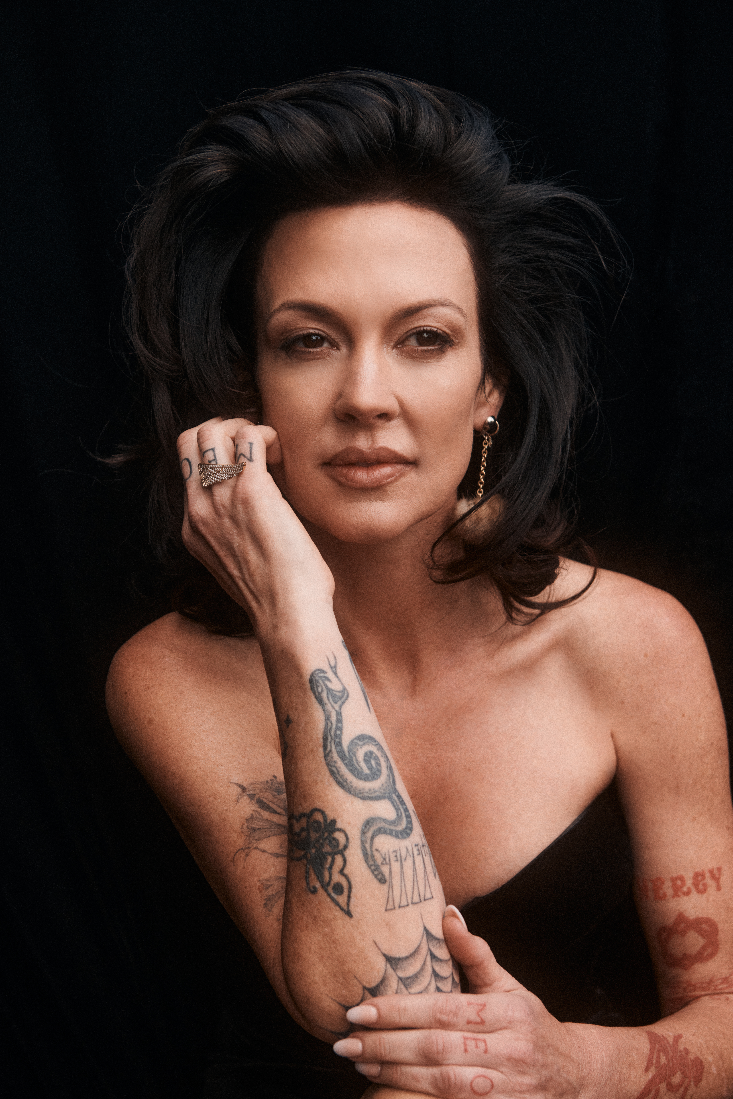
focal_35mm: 70
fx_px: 2138
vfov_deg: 28.8
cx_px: 366
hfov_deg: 19.5
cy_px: 550
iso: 800
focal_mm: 70
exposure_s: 1/800
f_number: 5.6
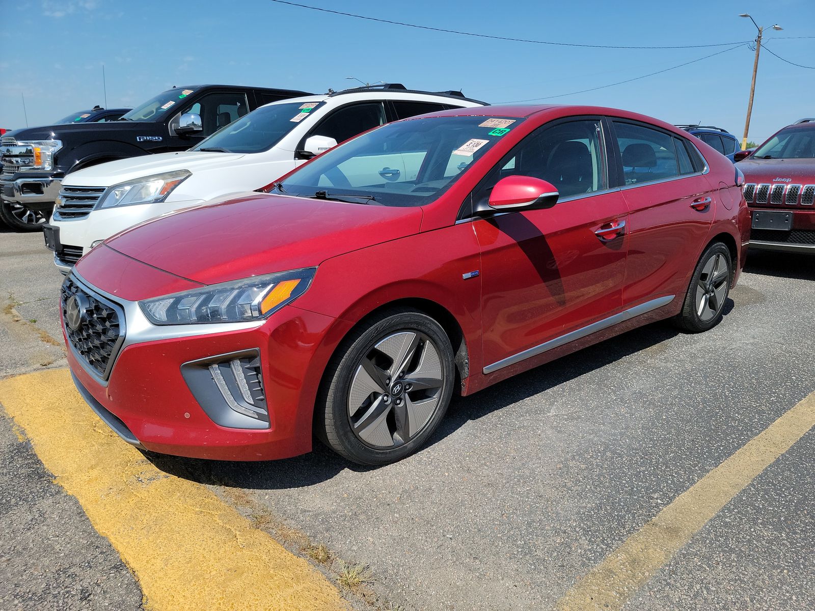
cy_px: 306
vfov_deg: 56.8
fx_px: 565
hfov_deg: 71.6
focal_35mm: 24
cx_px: 408
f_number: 1.8
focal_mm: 6.7
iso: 50
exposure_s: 1/1007
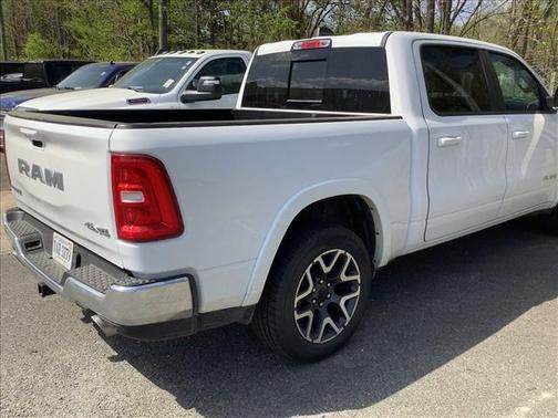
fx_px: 500
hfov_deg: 58.4
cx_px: 279
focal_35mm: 31
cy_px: 209
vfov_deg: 45.4
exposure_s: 1/1101
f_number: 2.4
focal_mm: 3.3
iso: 25
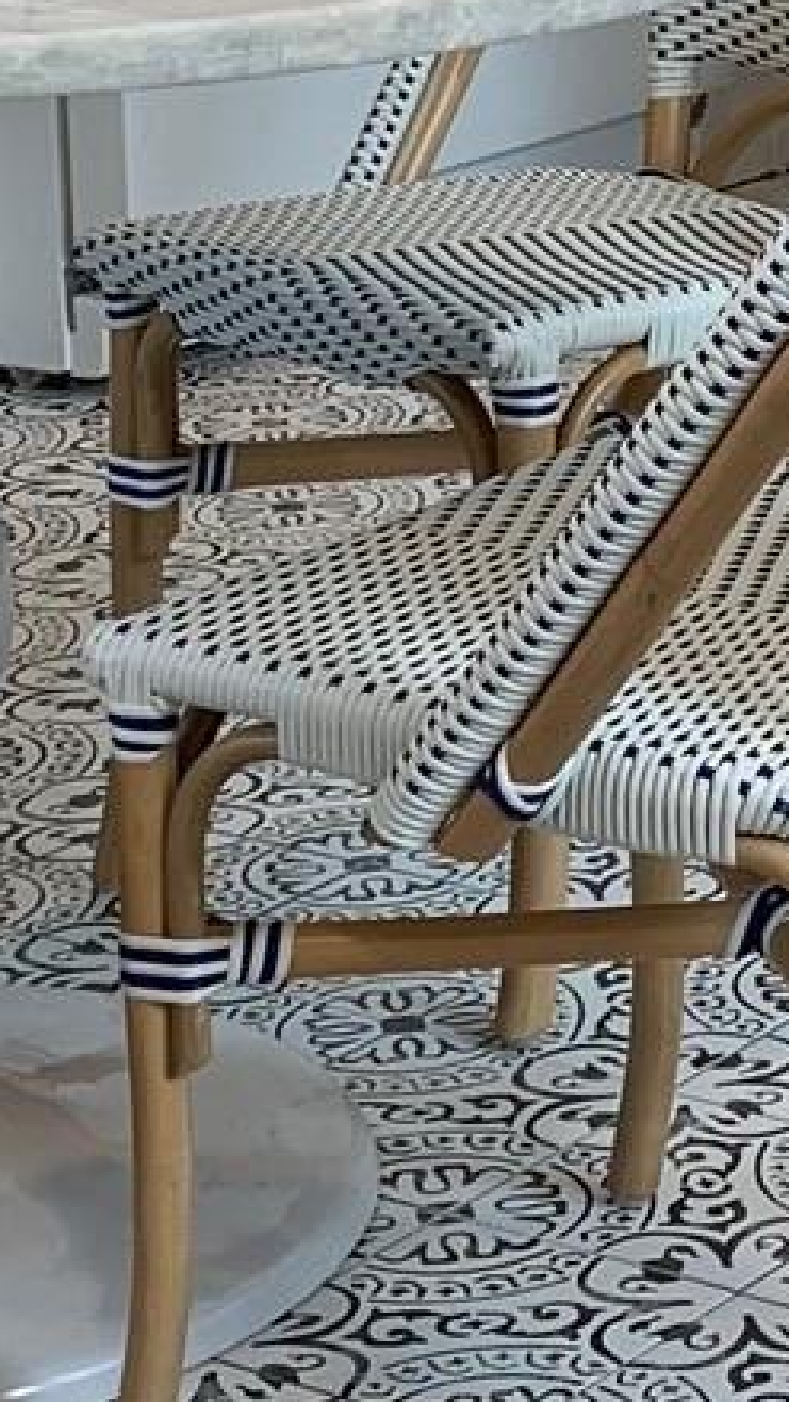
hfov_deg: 8.9
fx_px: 4909
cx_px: 1220
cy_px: -172
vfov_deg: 15.8
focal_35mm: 132
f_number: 1.8
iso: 50
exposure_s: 1/60
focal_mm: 4.25
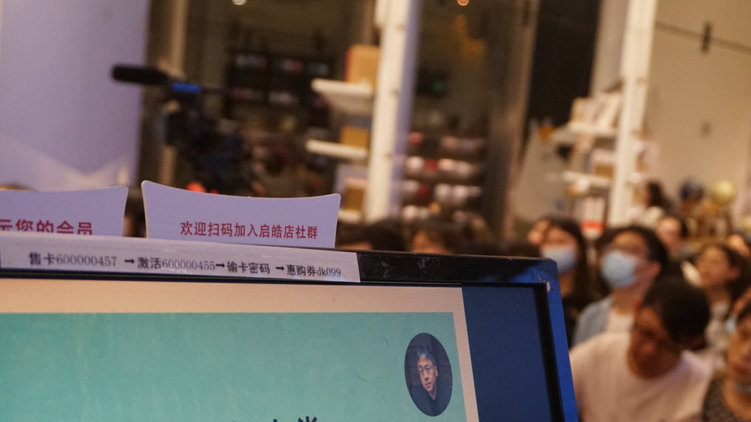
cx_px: 387
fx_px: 1095
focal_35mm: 55
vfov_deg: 21.7
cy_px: 312
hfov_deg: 37.8
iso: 2500
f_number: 4.5
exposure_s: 1/160
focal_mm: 28
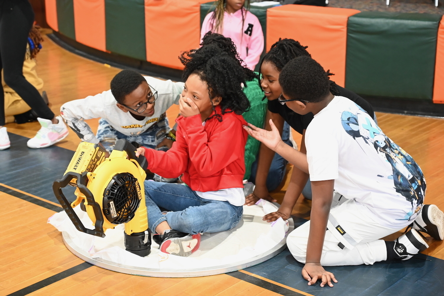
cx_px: 222
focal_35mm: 60
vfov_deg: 22.6
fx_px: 740
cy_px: 148
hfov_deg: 33.4
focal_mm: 60
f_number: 4
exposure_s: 1/200
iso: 3200
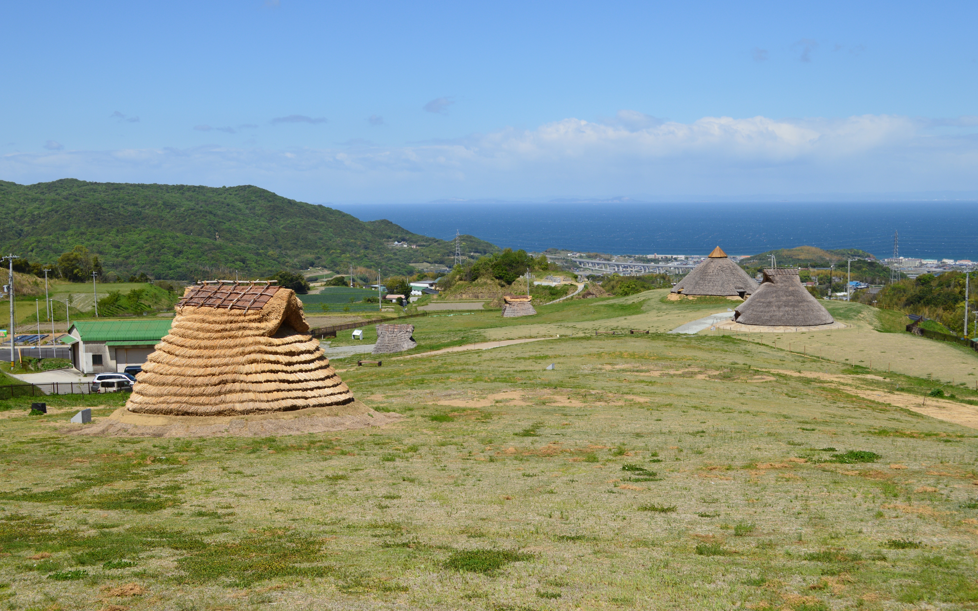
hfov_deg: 52.7
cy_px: 315
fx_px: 986
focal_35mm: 37
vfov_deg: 34.4
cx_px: 492
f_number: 9
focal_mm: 24
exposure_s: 1/320
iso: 100
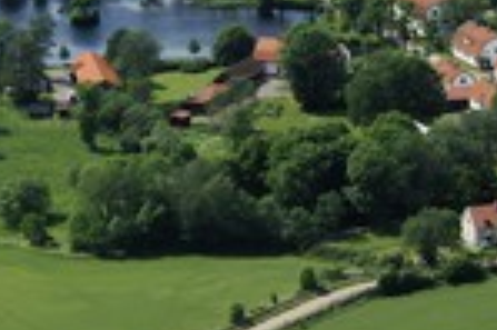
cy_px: 47
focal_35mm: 297
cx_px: 649
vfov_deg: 4.6
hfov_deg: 6.9
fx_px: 4096
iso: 100
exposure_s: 1/1000
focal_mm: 70
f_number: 2.8
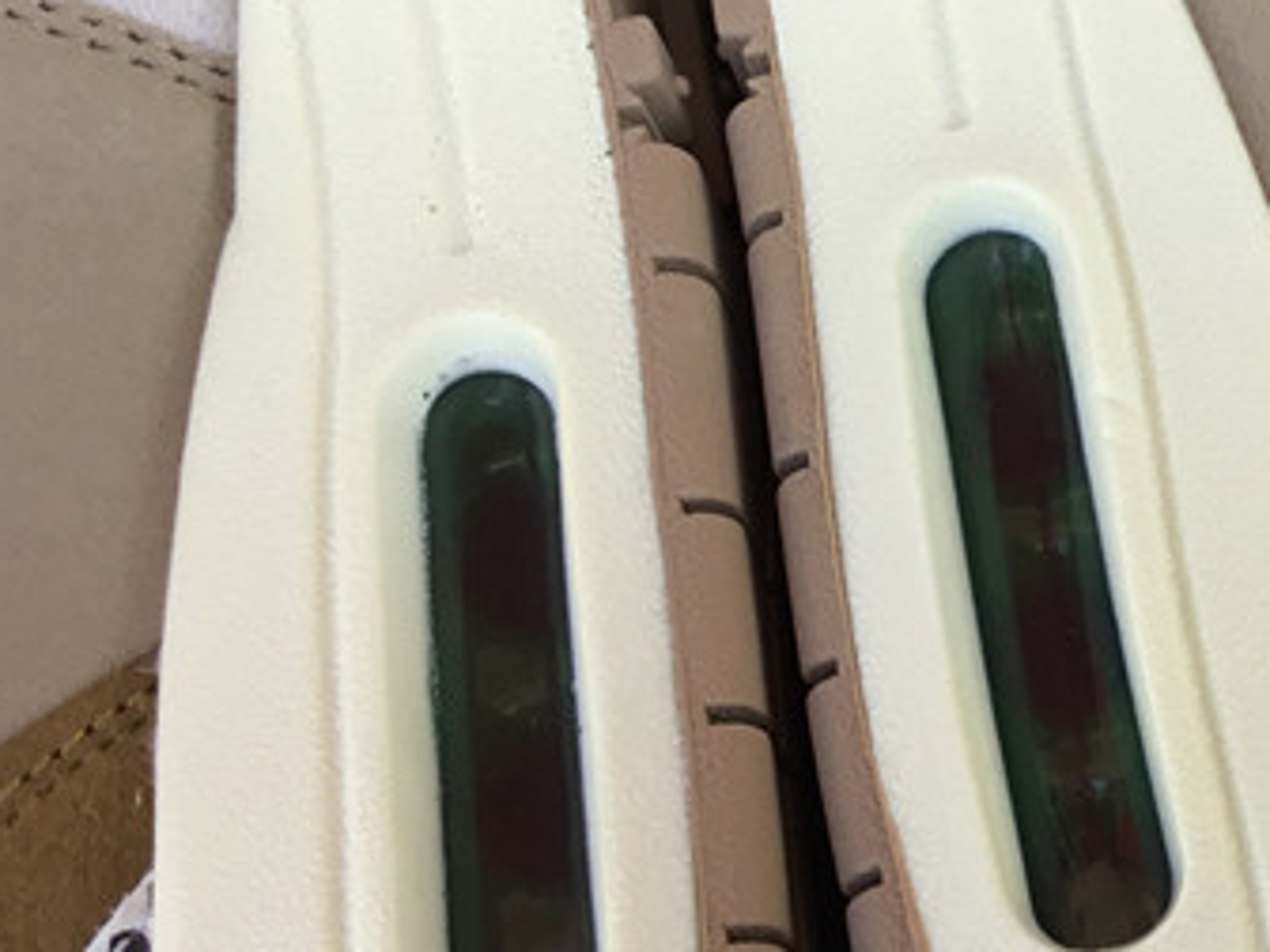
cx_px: 1436
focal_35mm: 83
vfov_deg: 17.8
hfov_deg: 22.1
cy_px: 444
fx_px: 3045
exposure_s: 1/128
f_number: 2.4
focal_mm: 3.3
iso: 25
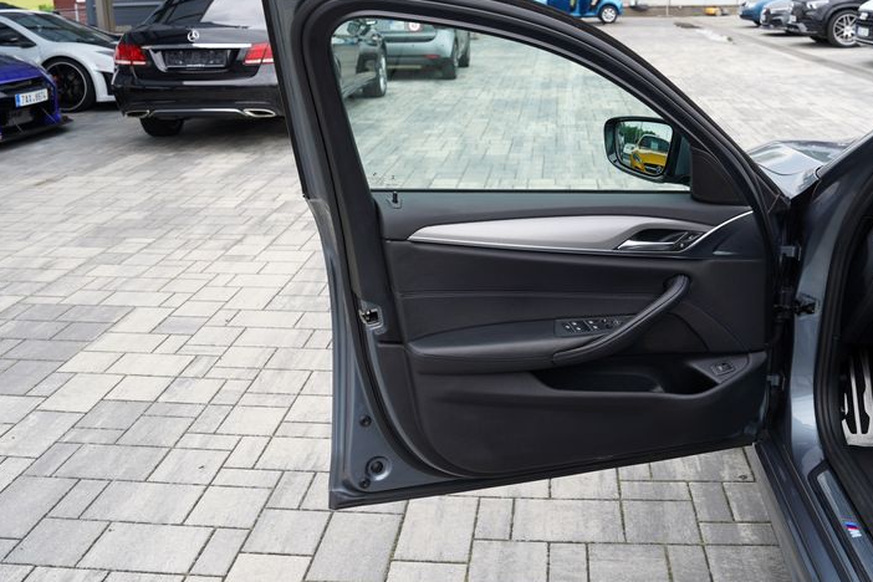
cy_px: 201
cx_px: 494
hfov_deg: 54.3
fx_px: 849
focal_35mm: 35
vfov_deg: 37.5
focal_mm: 24
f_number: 5
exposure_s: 1/100
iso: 100
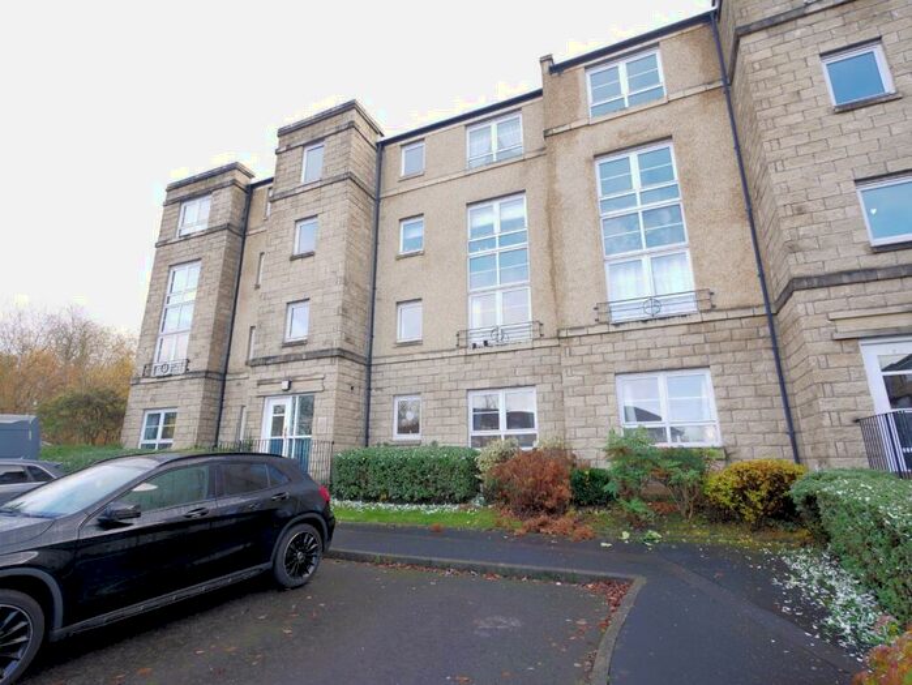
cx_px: 456
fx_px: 474
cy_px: 342
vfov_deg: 71.6
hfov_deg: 87.7
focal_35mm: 18
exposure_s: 1/100
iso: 200
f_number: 4
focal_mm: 9
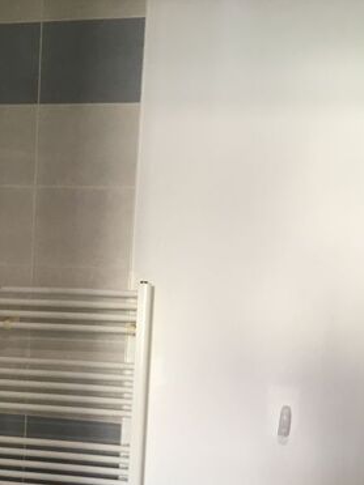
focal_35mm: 50
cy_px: 414
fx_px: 701
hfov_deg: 28.8
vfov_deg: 36.4
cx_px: 103
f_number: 2.2
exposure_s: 1/33
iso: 100
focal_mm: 4.15
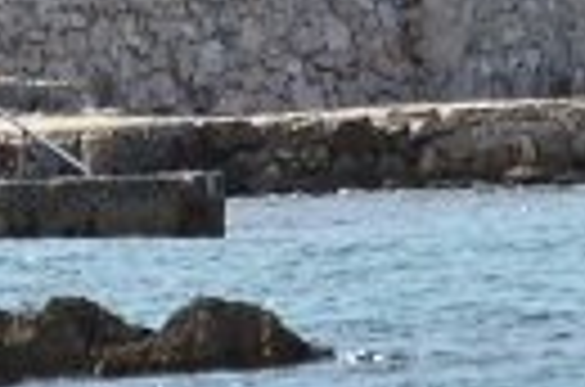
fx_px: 56266
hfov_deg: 0.6
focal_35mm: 3471
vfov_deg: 0.4
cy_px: -387
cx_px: 423
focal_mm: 300
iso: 1600
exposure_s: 1/8000
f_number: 6.3
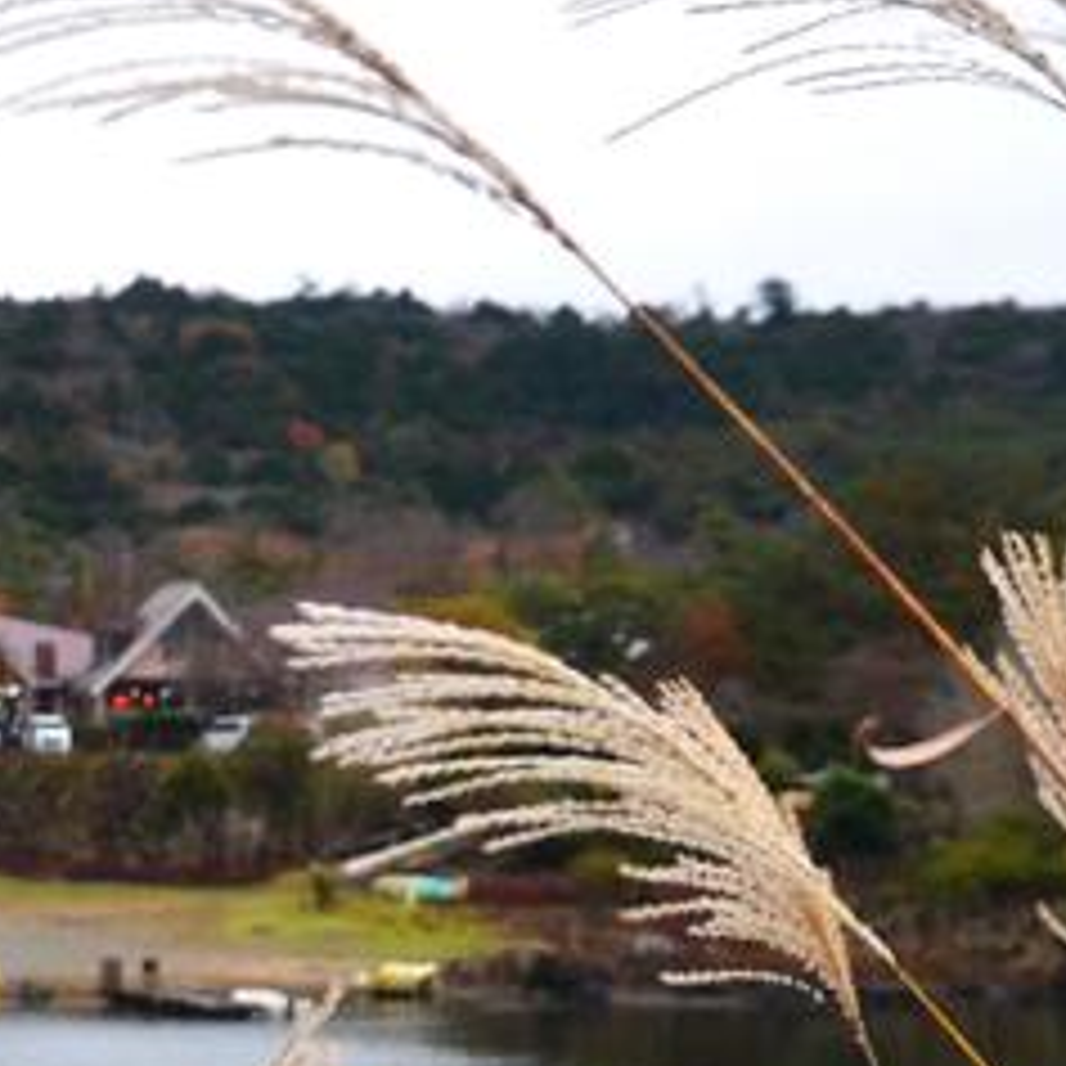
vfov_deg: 11.6
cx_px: -180
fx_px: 5241
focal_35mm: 150
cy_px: 738
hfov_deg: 11.4
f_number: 6.3
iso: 320
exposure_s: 1/20
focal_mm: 35
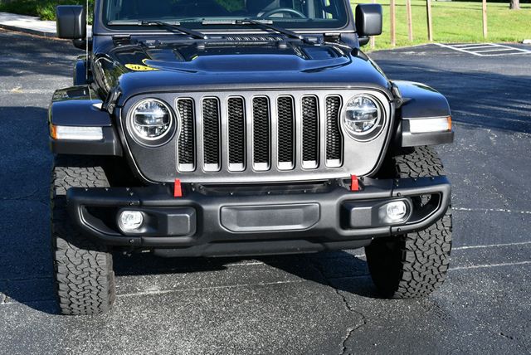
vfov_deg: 21.3
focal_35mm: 64
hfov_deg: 31.4
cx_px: 266
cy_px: 178
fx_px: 945
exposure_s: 1/250
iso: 200
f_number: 8
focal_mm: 32
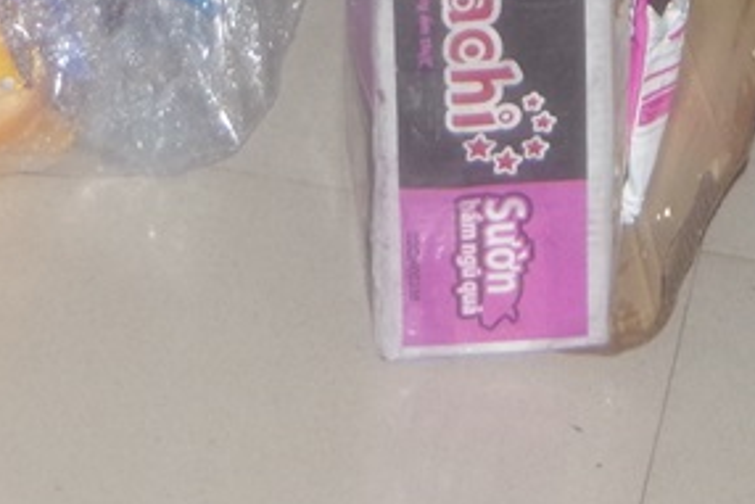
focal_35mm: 208
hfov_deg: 9.9
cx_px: 399
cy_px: -1092
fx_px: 4364
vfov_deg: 6.0
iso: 800
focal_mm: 21
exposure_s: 1/50
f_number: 4
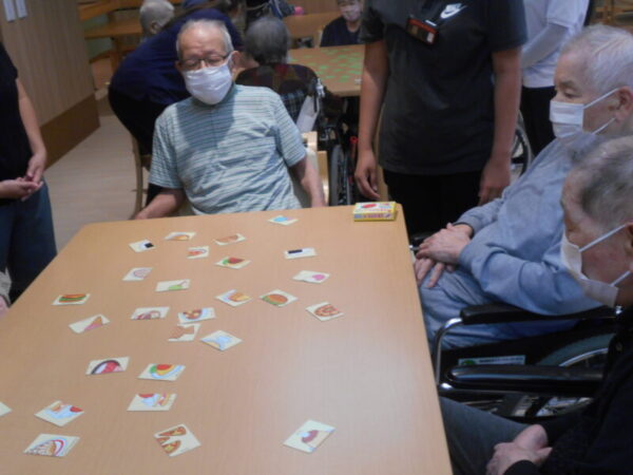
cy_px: 238
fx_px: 805
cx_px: 316
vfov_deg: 32.9
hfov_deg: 42.9
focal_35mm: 44
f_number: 4.2
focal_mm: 7.7
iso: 250
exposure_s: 1/30
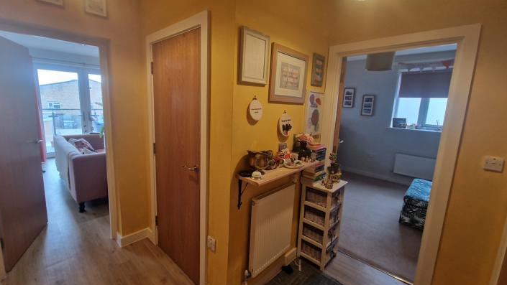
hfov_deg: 102.9
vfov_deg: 70.6
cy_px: 138
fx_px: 202
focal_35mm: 15
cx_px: 240
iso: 160
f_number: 2.2
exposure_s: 1/50
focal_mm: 2.2
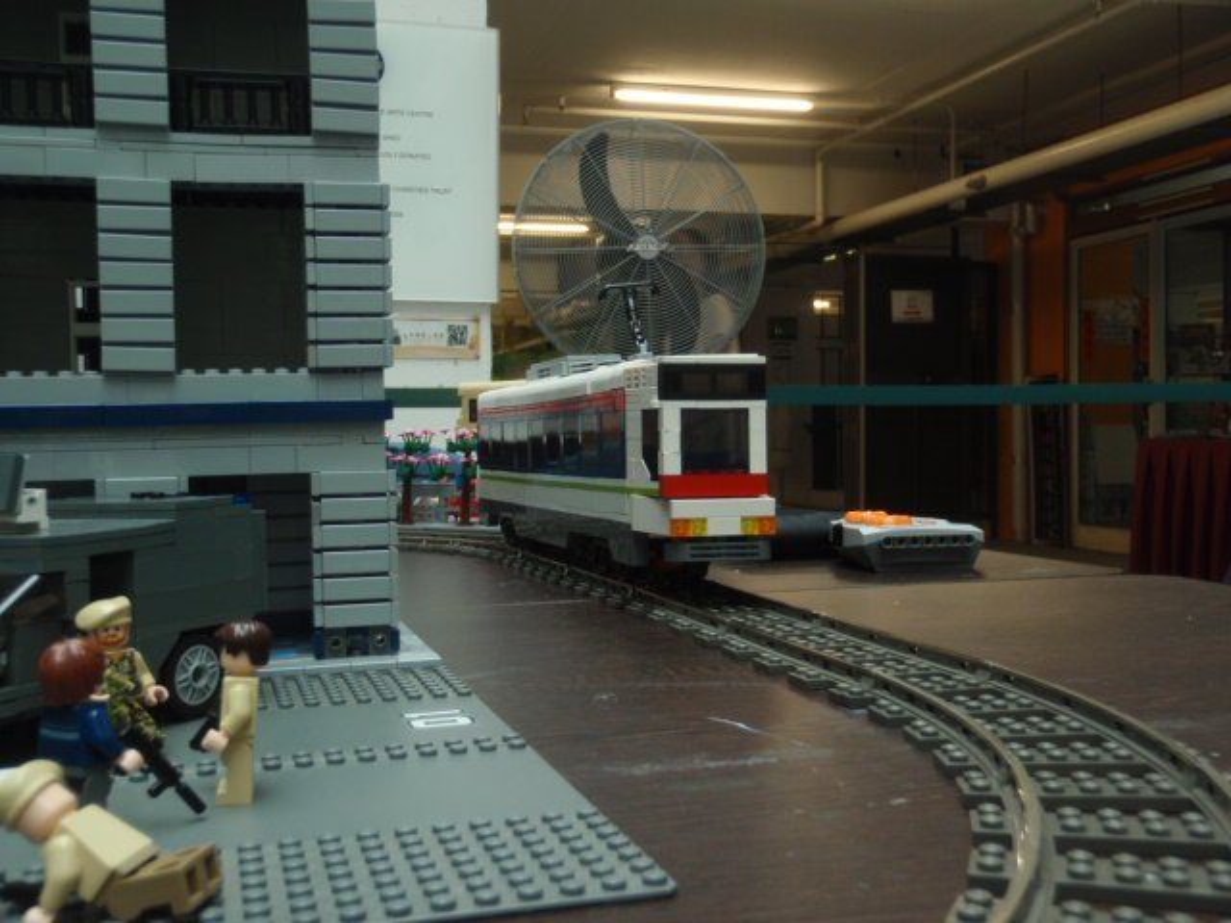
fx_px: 1280
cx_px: 616
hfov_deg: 51.4
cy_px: 462
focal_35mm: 36
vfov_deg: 39.7
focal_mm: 6.53
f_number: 4.1
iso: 125
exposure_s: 1/40
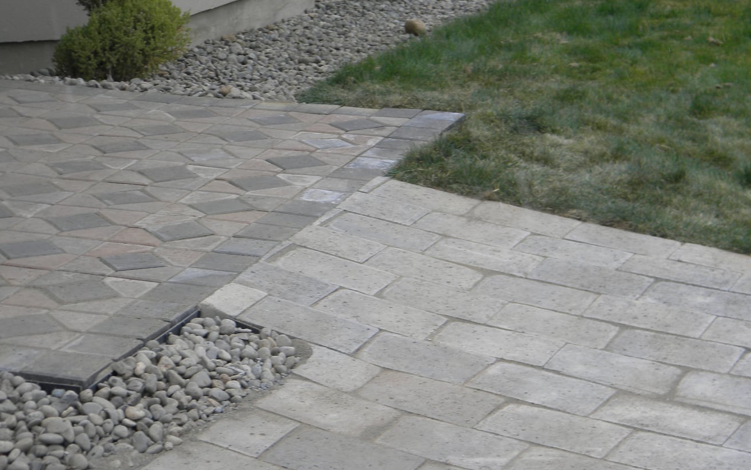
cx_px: 372
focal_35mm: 89
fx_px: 1822
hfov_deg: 23.3
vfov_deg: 14.7
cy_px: 242
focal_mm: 15.1
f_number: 4.5
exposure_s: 1/96.8
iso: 80
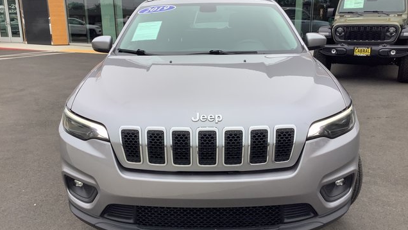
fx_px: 368
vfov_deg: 34.7
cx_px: 203
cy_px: 121
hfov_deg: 58.0
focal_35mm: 34
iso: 25
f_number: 2.4
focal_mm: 3.3
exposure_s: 1/291
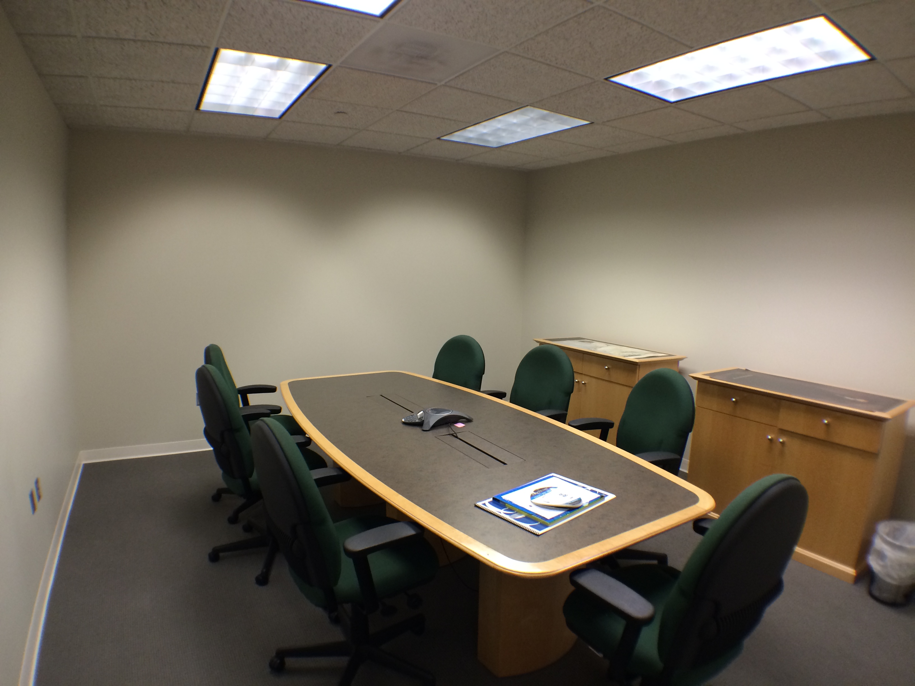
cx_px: 458
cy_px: 343
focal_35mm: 30
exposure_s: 1/30
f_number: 2.2
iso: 50
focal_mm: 4.12
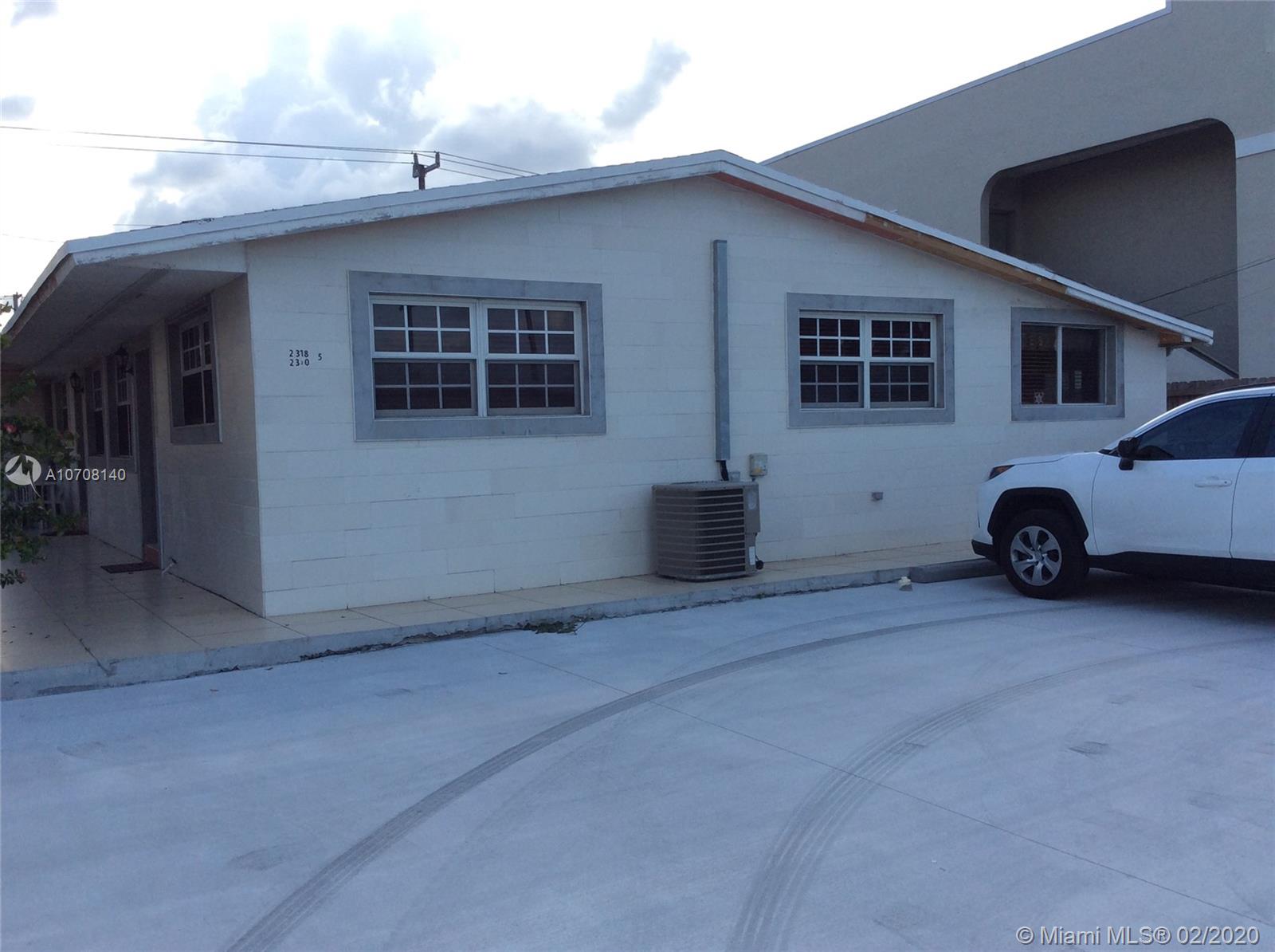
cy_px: 476
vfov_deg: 44.0
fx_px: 1177
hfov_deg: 56.9
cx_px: 638
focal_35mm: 32
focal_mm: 3.3
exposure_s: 1/334
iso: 32
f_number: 2.4
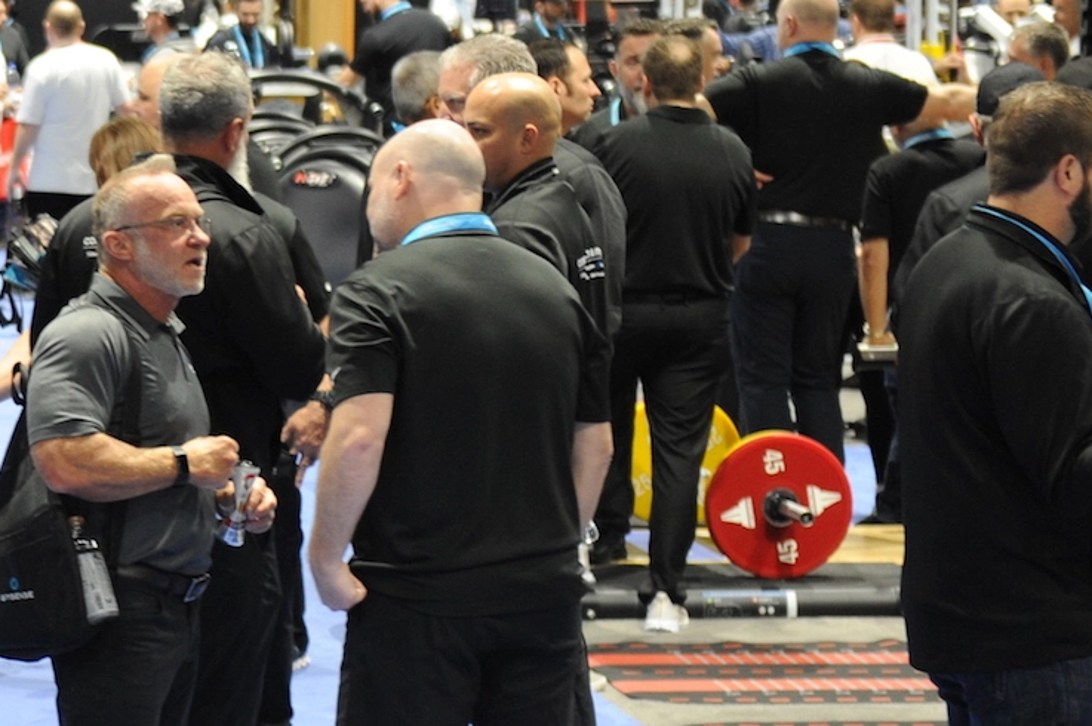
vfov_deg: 7.2
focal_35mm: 190
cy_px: 481
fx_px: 5758
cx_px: -333
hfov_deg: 10.6
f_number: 3.5
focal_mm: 70
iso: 1600
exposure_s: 1/50
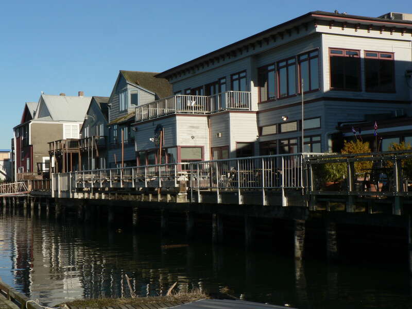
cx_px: 206
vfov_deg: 25.2
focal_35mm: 58
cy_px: 154
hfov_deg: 33.2
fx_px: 690
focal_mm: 9.6
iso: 80
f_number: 8
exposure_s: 1/250
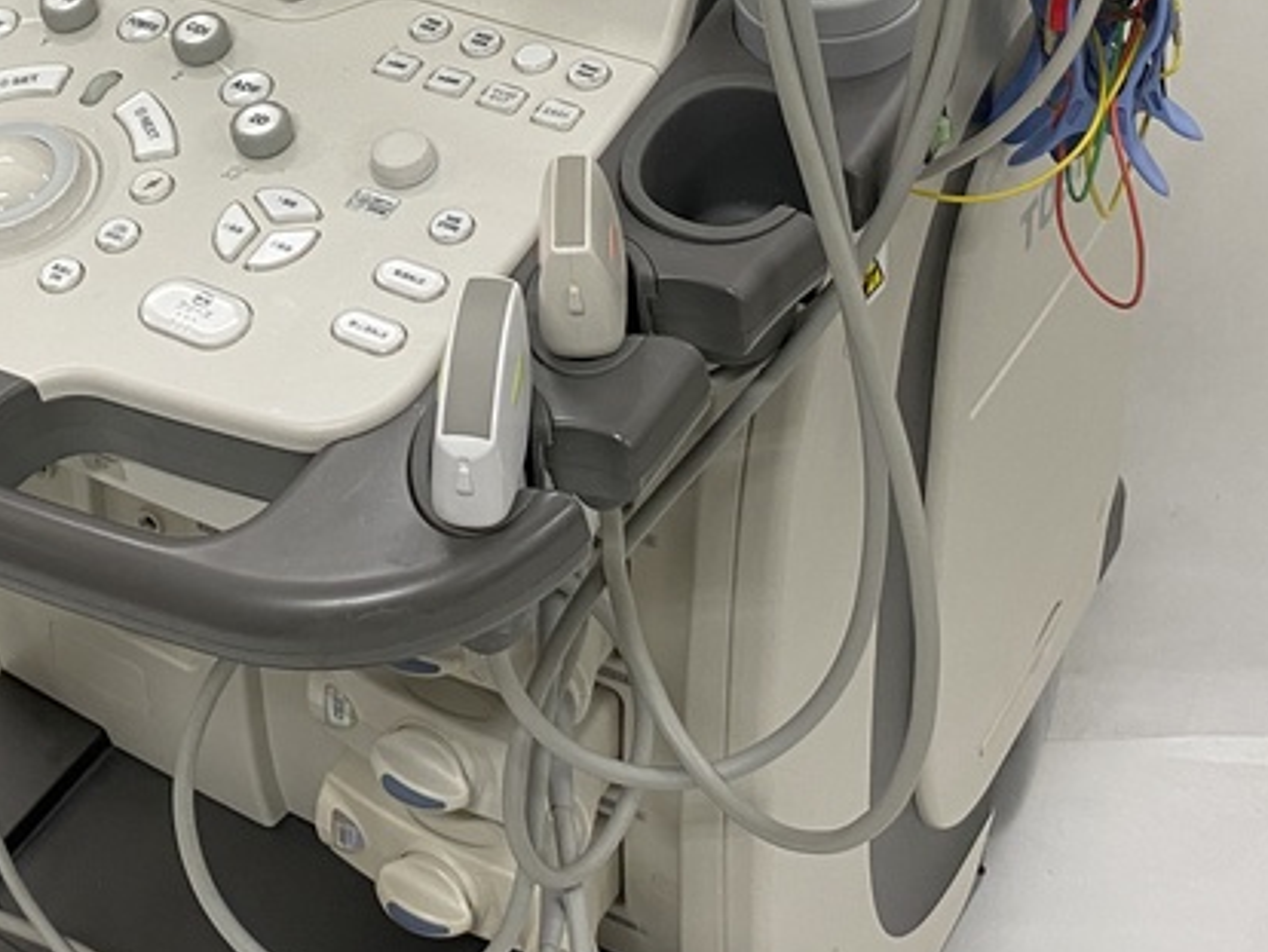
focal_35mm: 67
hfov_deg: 28.7
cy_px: -118
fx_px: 2456
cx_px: 383
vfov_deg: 20.8
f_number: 1.8
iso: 80
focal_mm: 4.25
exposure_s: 1/60
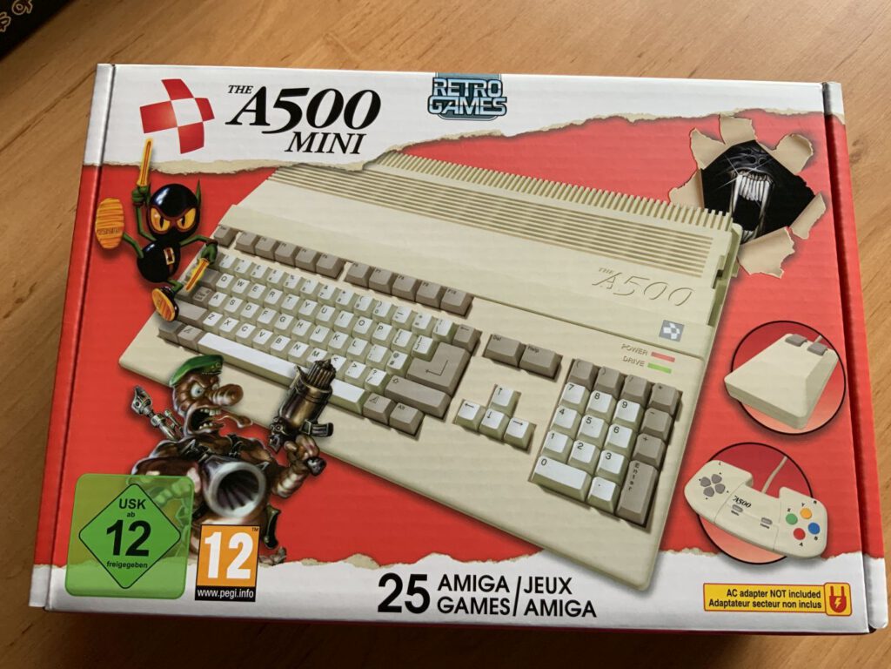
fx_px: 746
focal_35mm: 29
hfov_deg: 61.7
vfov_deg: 48.2
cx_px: 446
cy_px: 334
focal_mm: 3
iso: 40
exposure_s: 1/122
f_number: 1.8
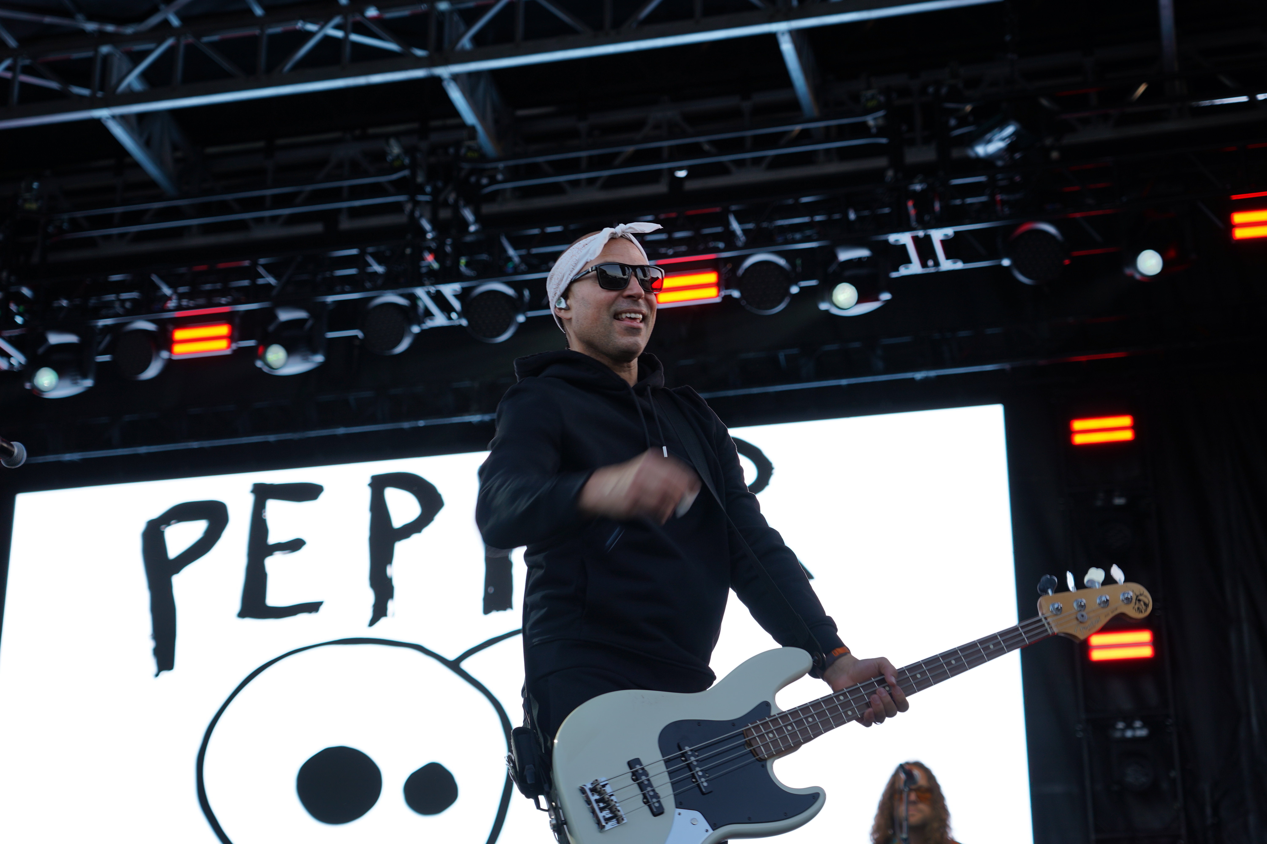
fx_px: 2217
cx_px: 634
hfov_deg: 31.9
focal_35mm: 63
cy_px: 422
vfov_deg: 21.6
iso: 100
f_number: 4.5
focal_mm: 63
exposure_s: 1/100
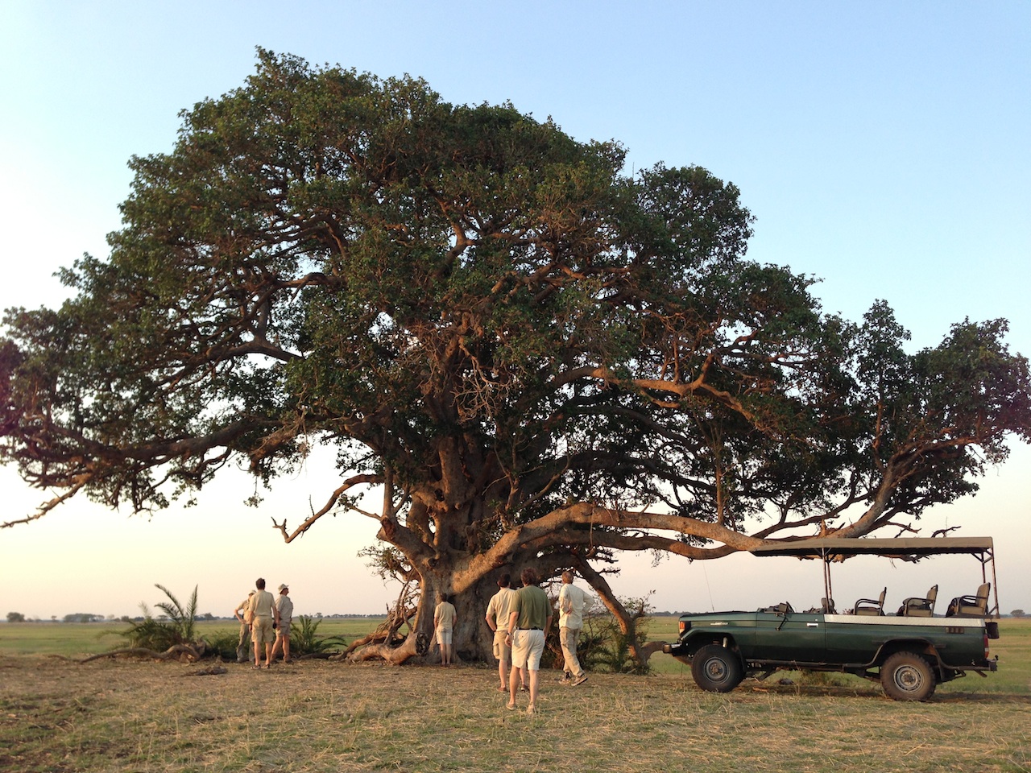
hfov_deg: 55.4
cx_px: 516
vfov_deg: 42.9
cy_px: 386
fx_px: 983
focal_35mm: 33
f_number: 2.4
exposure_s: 1/176
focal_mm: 4.13
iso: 50
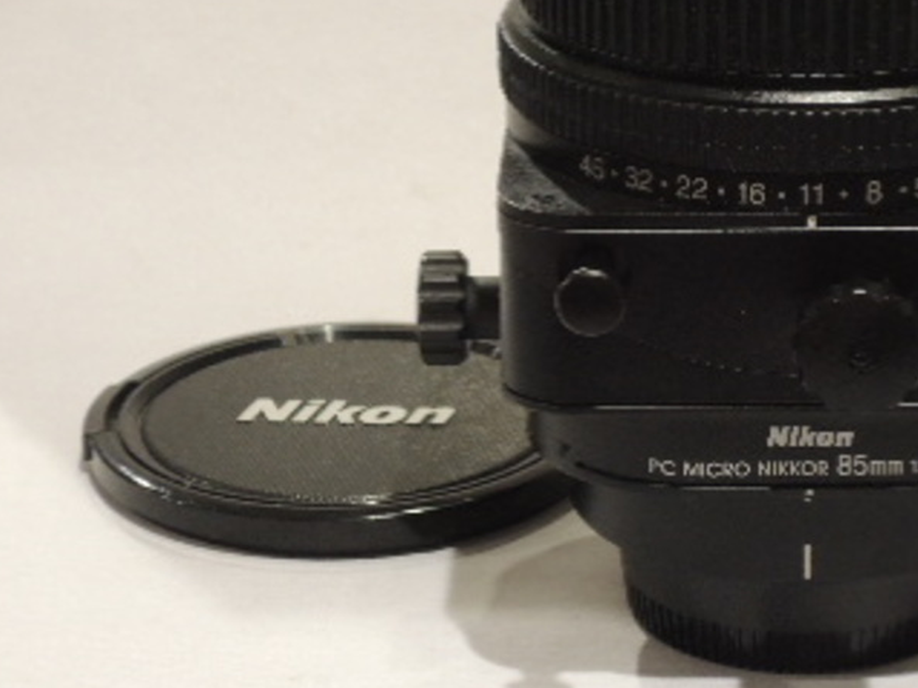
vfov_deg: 9.6
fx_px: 4111
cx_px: 704
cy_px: 215
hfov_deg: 12.7
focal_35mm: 155
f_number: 4.7
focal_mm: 13.8
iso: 400
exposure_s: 1/80
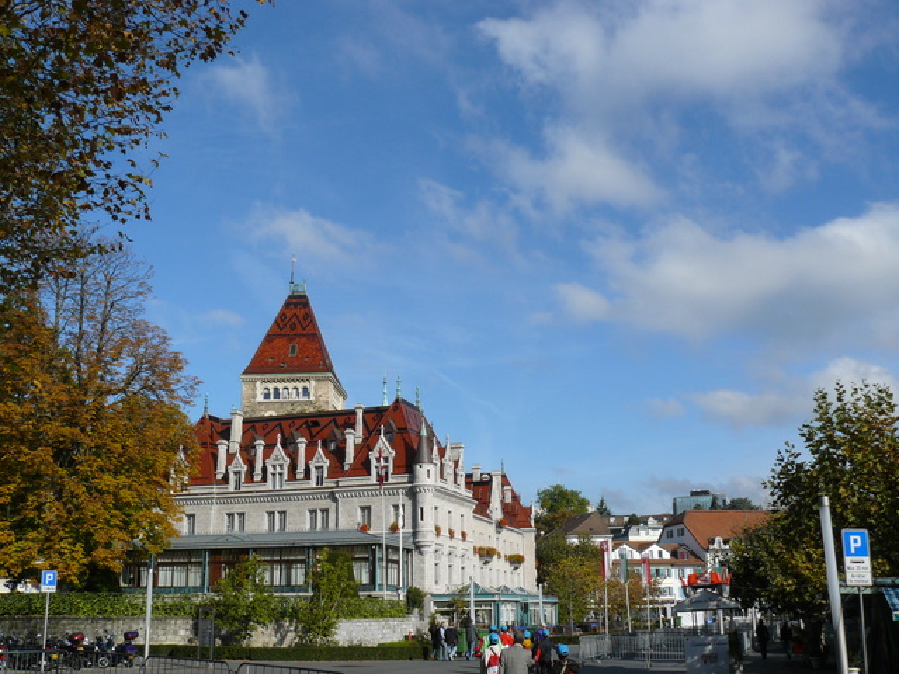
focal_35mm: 36
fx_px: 935
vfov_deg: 39.7
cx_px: 450
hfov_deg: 51.4
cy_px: 337
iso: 100
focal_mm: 6
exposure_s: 1/400
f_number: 6.3
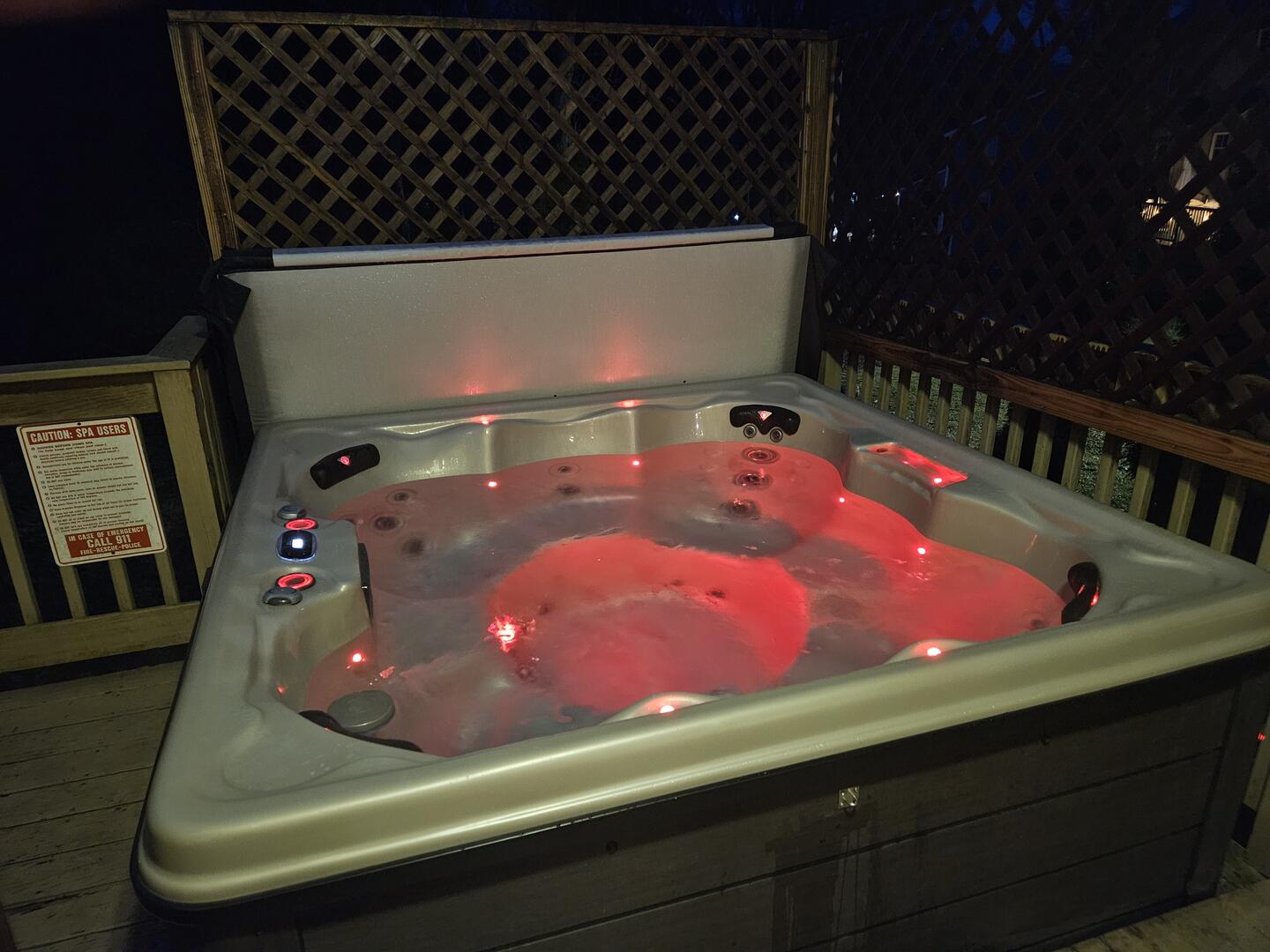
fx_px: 844
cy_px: 476
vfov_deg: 58.9
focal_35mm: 23
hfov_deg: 73.9
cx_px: 635
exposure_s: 1/24
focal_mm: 5.4
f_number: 1.8
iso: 1000
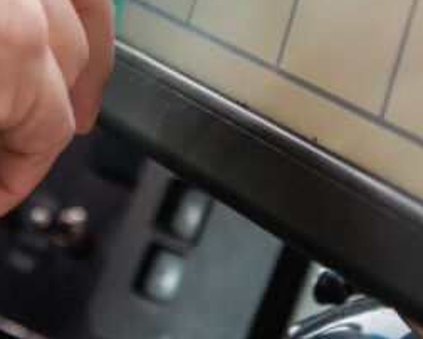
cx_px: 183
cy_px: -106
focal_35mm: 183
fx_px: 2293
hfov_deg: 10.5
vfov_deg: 8.3
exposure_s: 1/1250
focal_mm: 48
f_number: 2.8
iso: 2500
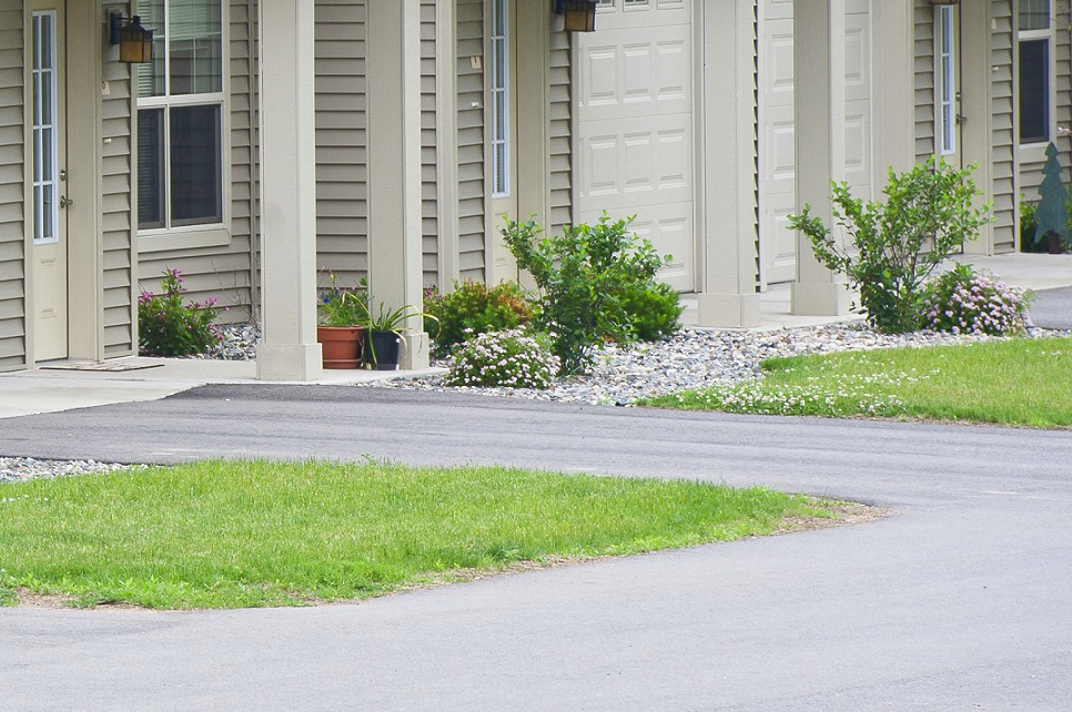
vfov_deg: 2.7
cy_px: 16
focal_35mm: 516
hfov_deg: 4.0
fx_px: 15349
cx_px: -187
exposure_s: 1/160
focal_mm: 200
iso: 200
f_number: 9
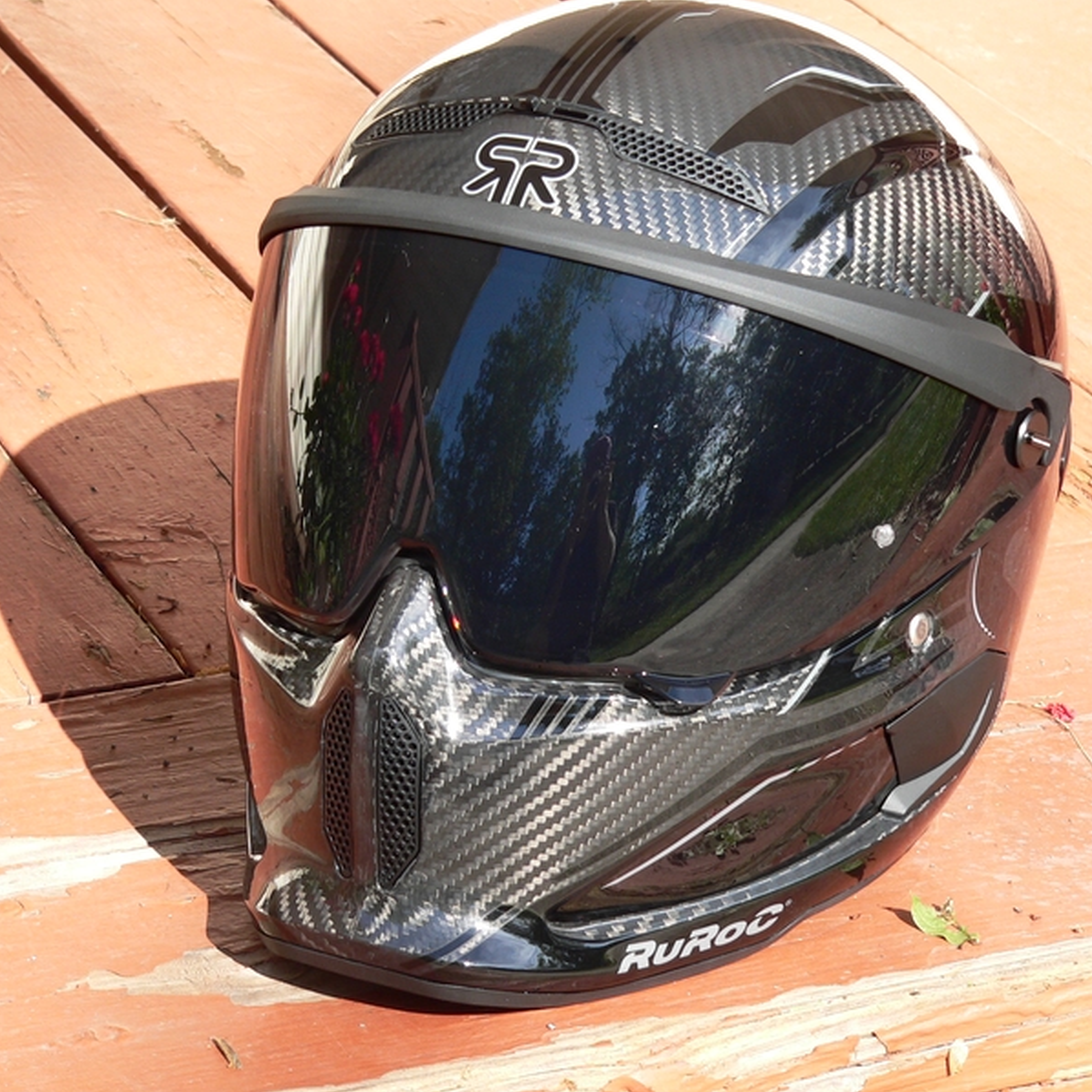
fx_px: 4390
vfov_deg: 14.2
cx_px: 573
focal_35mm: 123
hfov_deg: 14.2
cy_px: 546
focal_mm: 17.2
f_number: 4
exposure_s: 1/100
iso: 80
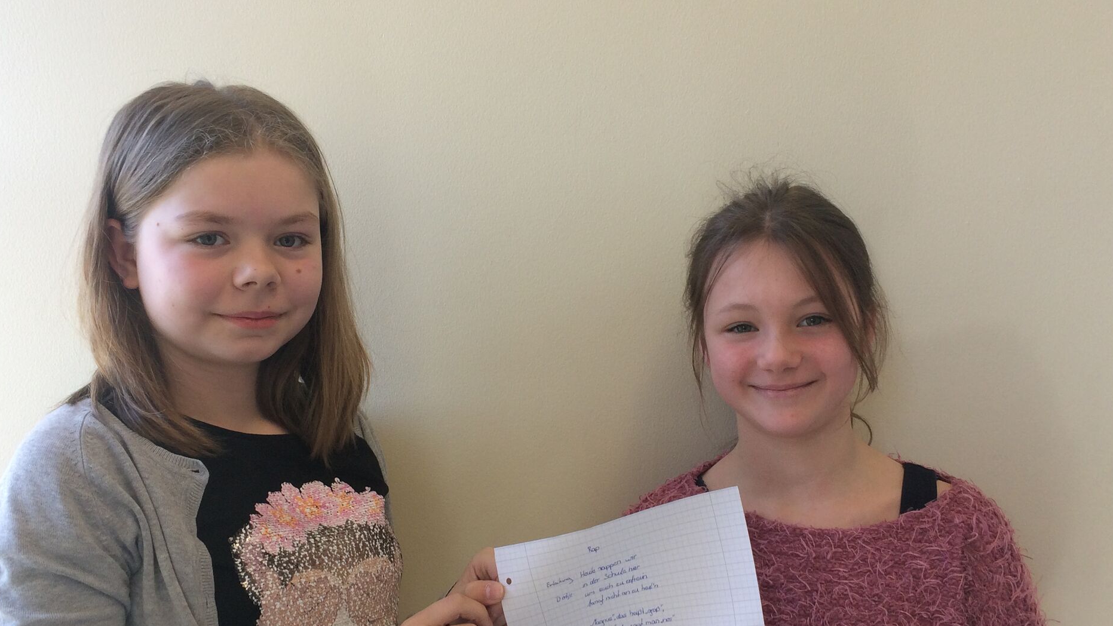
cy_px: 381
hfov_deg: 51.6
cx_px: 536
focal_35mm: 39
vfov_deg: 30.3
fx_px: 1151
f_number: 2.2
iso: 50
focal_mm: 4.15
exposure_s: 1/100
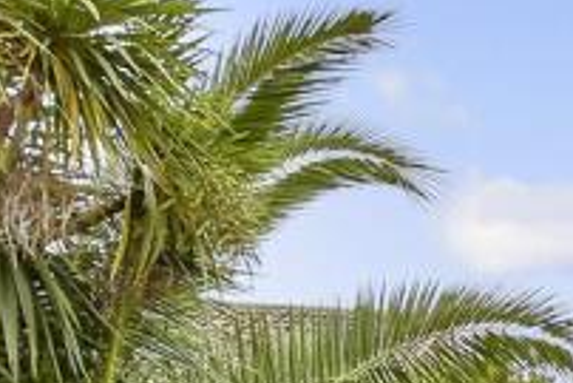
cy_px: 733
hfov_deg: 18.5
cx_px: 1120
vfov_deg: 15.1
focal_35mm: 76
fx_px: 1210
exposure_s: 1/200
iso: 200
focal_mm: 10
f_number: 8
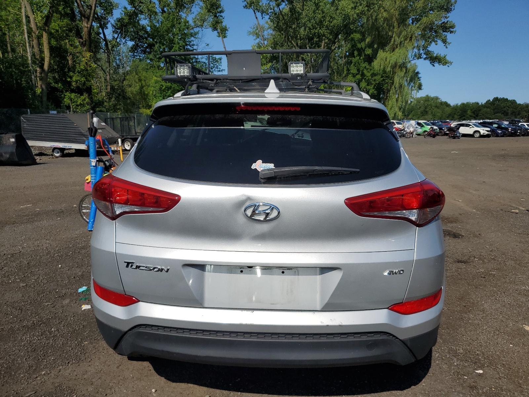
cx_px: 264
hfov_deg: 67.3
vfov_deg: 53.1
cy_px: 198
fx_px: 397
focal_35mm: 26
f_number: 1.5
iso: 50
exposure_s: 1/10000
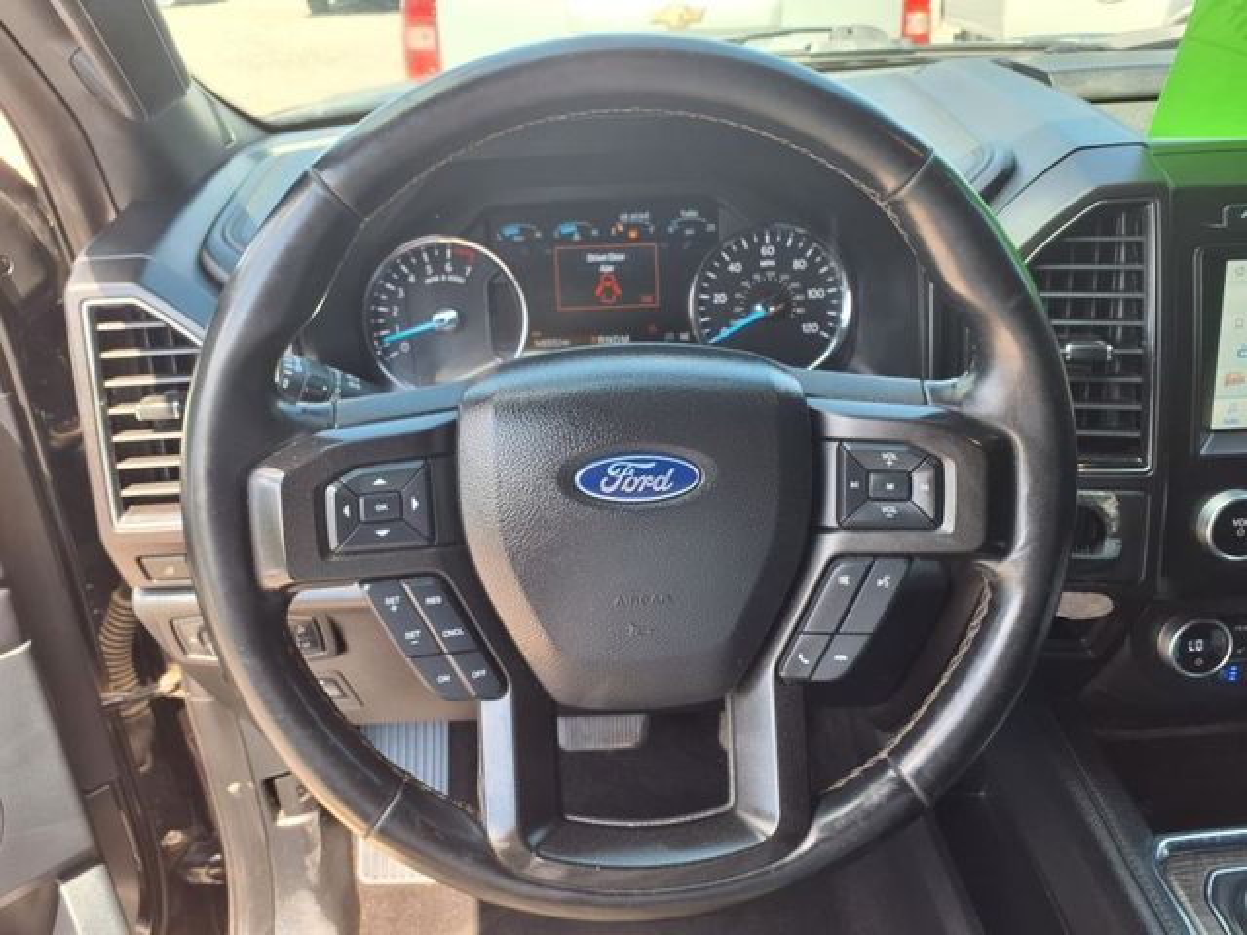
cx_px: 624
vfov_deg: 51.4
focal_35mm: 27
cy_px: 468
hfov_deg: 65.3
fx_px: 973
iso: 40
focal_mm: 3.58
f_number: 1.9
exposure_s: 1/120
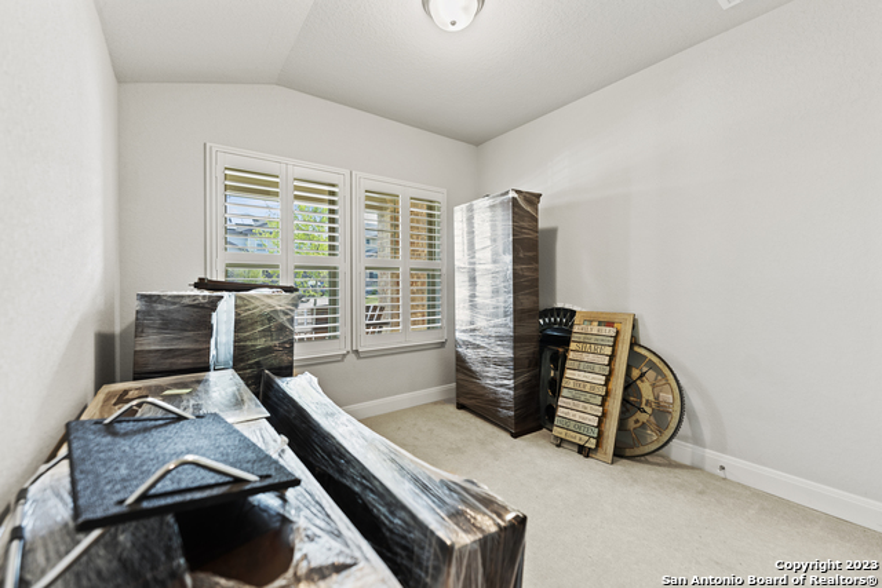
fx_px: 343
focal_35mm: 14
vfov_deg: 81.2
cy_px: 294
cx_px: 441
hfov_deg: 104.2
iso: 400
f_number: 2.8
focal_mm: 14
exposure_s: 1/5
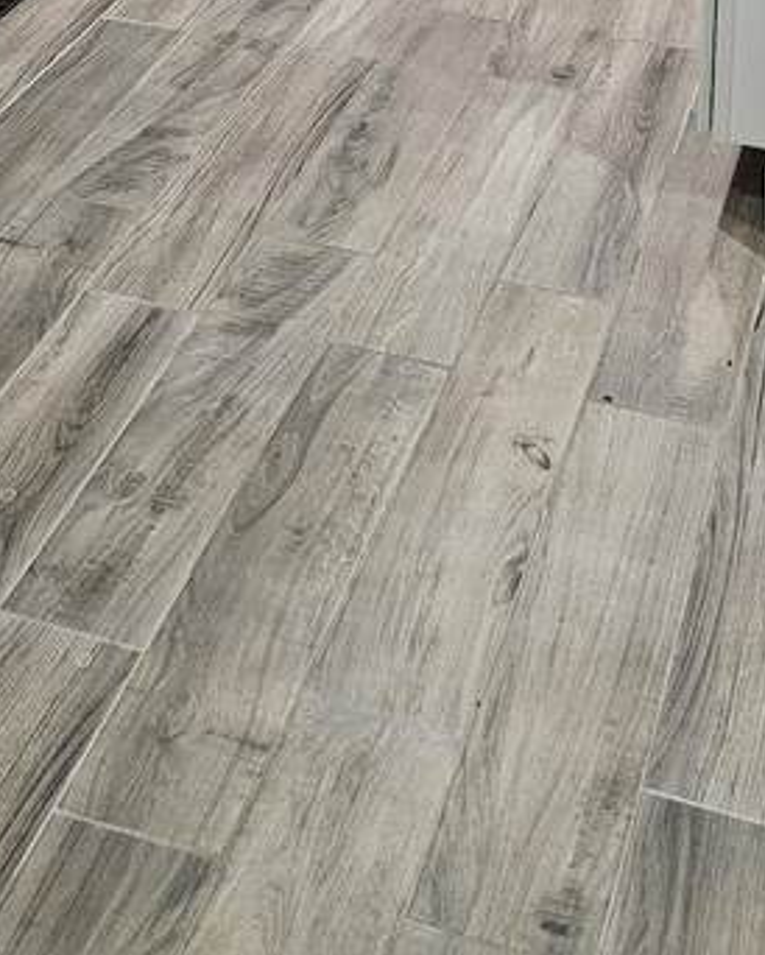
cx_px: 441
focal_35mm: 63
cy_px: -383
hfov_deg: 24.2
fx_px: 1781
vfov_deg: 24.8
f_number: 1.8
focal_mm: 5.4
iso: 640
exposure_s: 1/120
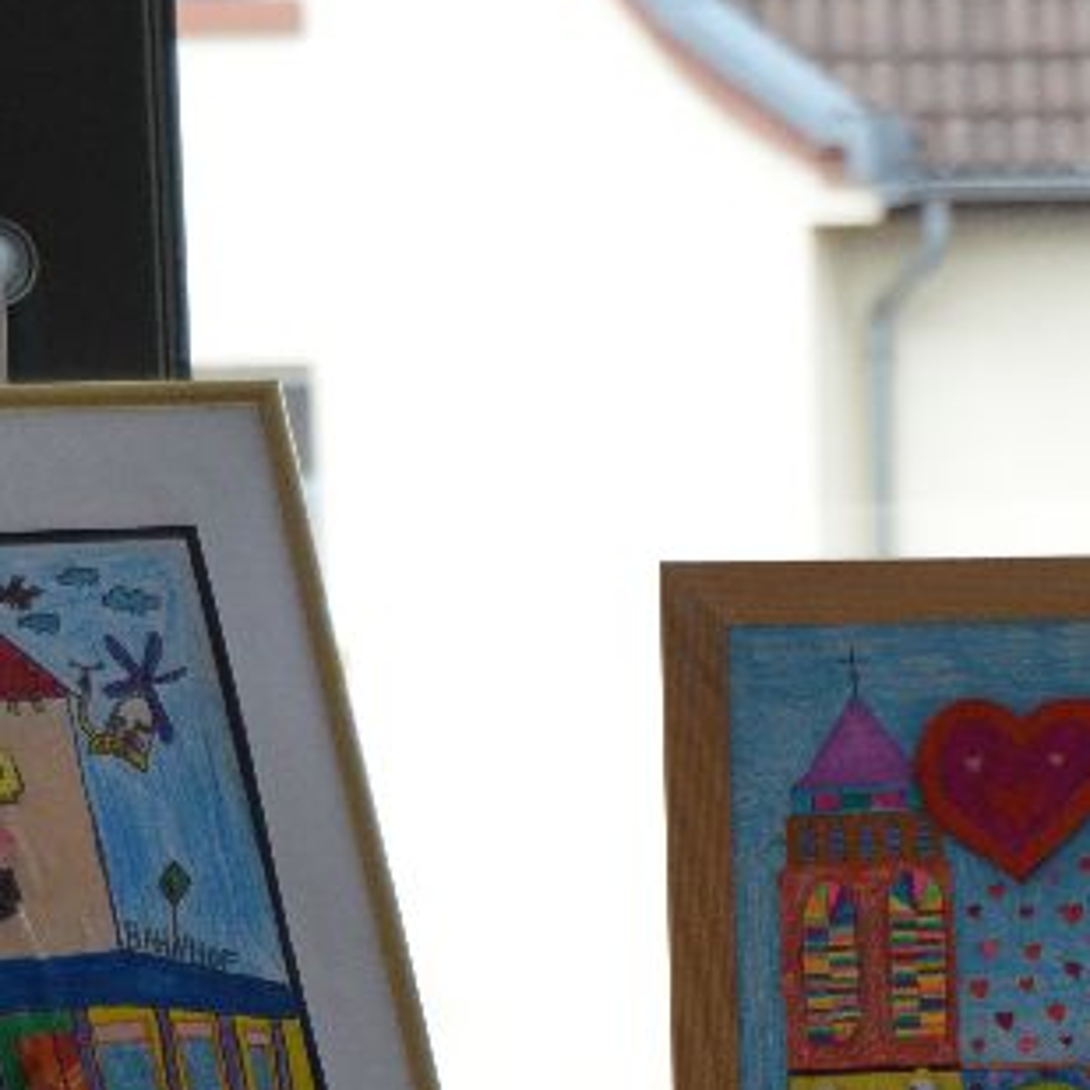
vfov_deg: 8.5
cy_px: 981
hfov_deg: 8.5
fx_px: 7339
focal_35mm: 206
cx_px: 1027
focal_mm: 50
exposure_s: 1/1000
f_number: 4.5
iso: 1600
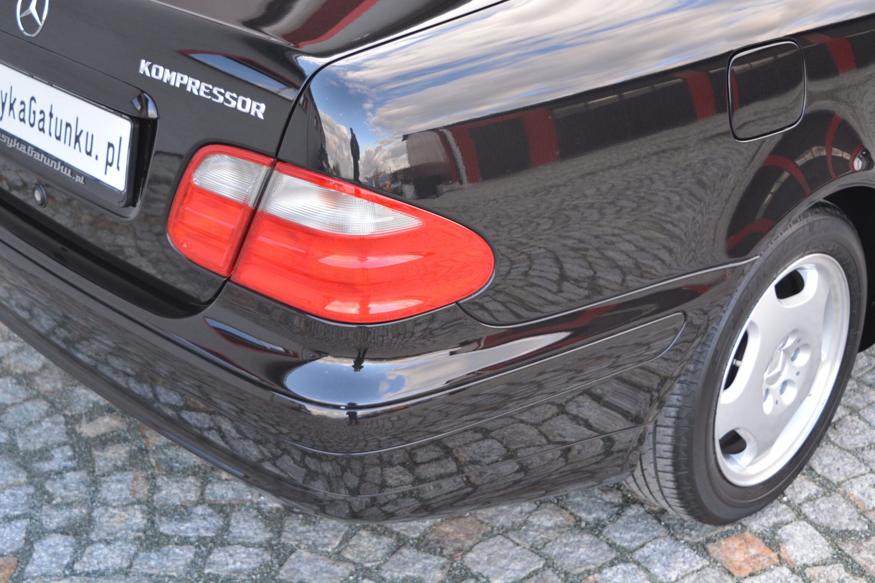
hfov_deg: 38.9
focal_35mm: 51
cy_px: 292
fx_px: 1240
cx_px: 438
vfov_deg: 26.5
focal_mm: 34
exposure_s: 1/80
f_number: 4.5
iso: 400
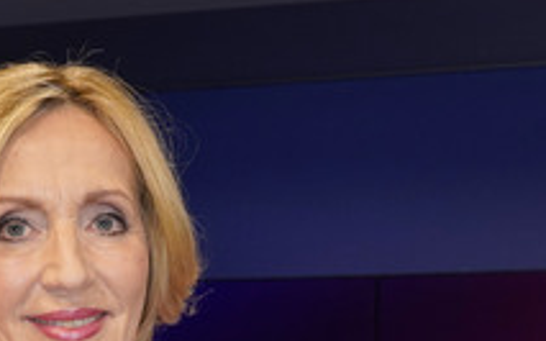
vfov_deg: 18.1
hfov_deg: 29.0
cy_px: 379
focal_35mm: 69
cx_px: 91
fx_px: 1026
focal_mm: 32
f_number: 6.3
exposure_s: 1/160
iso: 2000
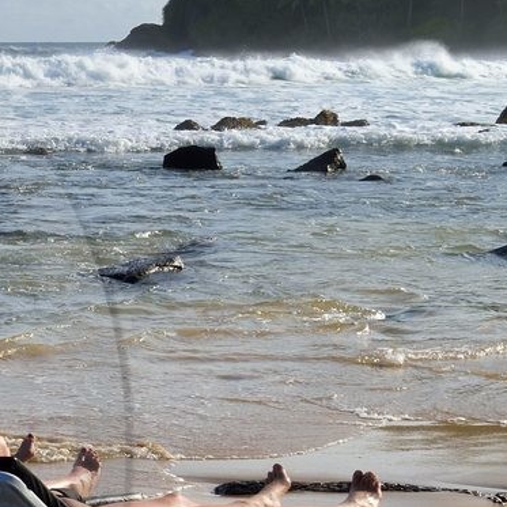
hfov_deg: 12.7
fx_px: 2055
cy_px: 453
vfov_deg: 13.9
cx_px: -435
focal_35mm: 124
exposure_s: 1/250
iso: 400
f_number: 22
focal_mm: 34
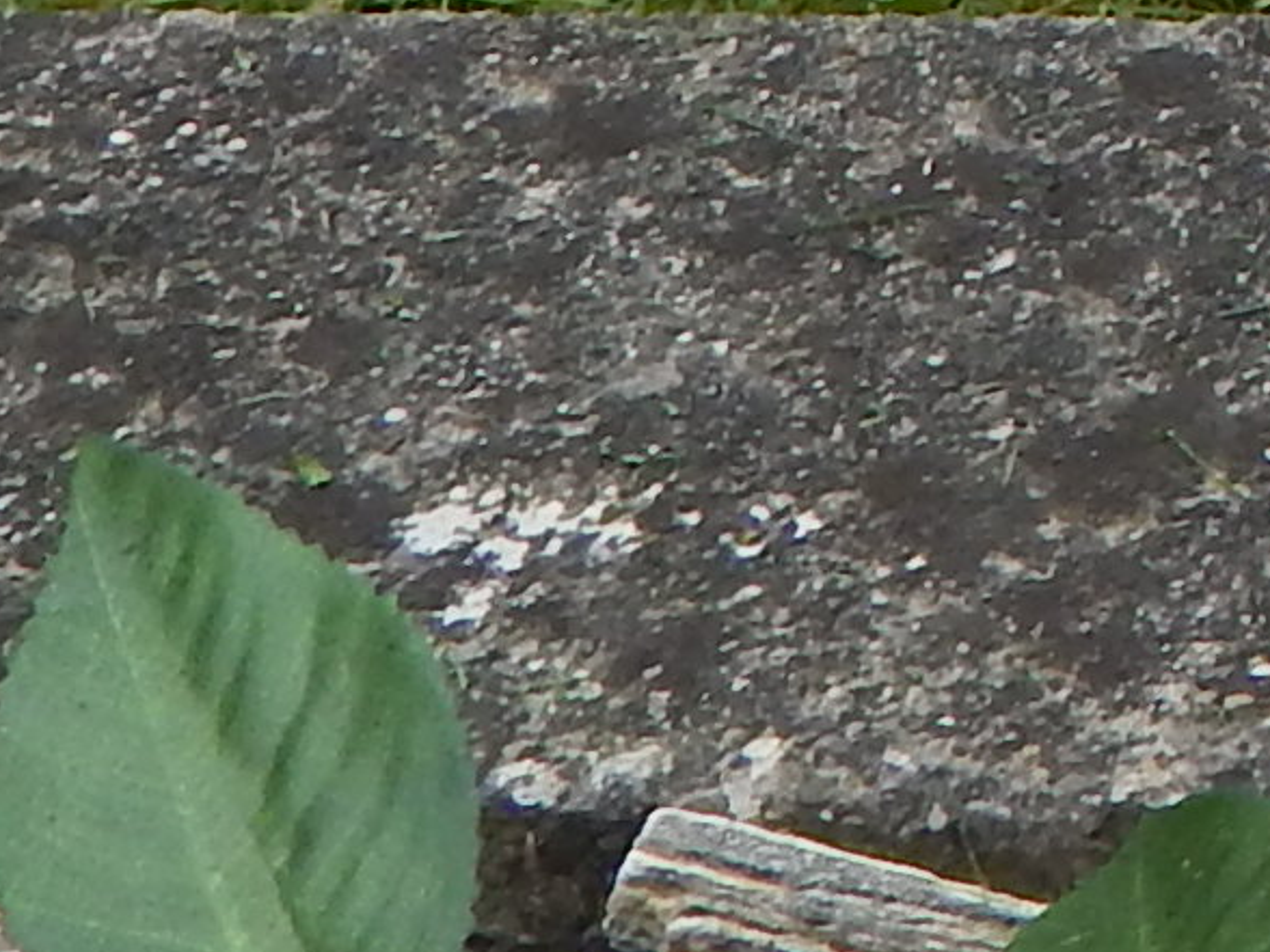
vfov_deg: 4.2
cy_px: -2193
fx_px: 12364
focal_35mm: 337
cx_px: 4447
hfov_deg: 5.4
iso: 125
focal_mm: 7.7
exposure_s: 1/400
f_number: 3.6
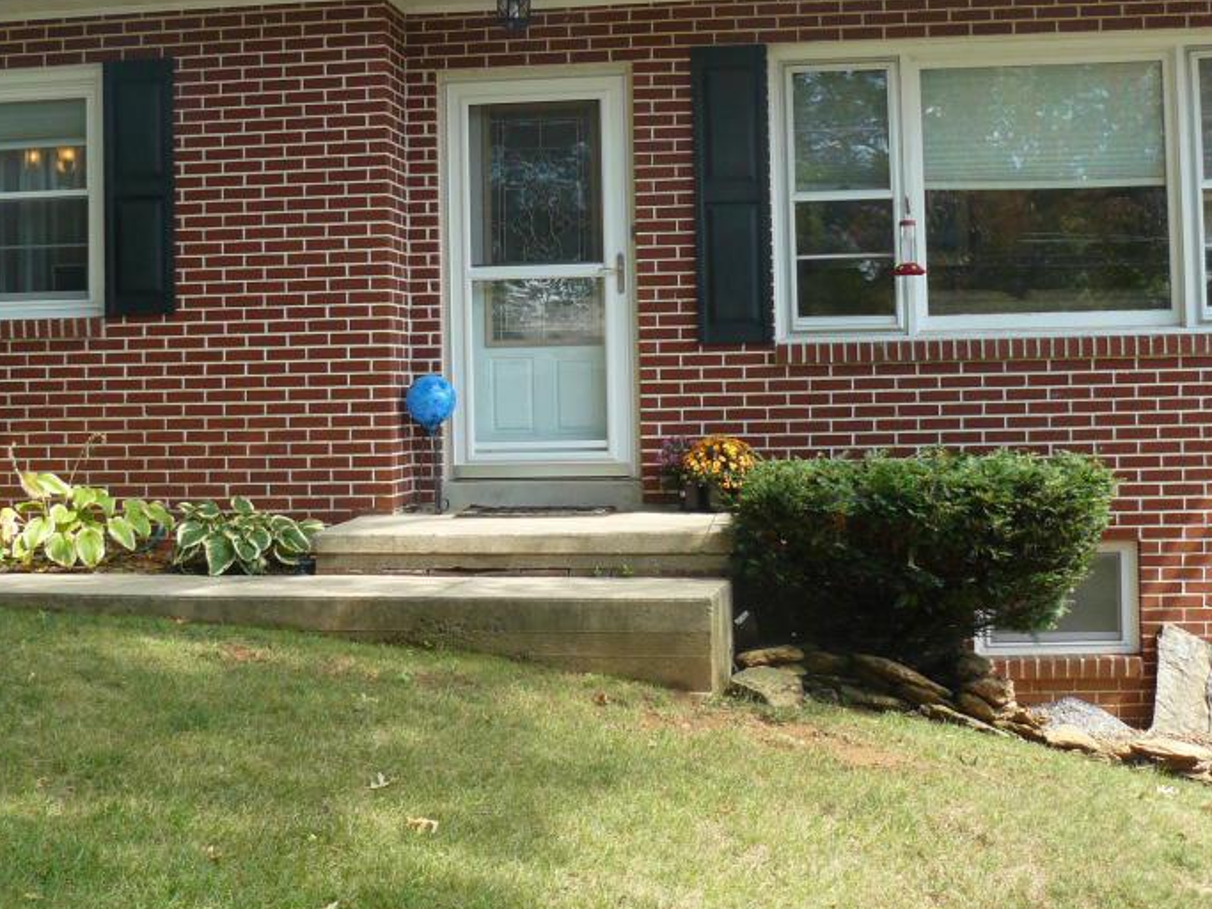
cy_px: 332
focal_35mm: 54
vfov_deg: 26.9
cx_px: 577
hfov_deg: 35.5
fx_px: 1890
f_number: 3.2
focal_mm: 6
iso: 100
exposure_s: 1/125
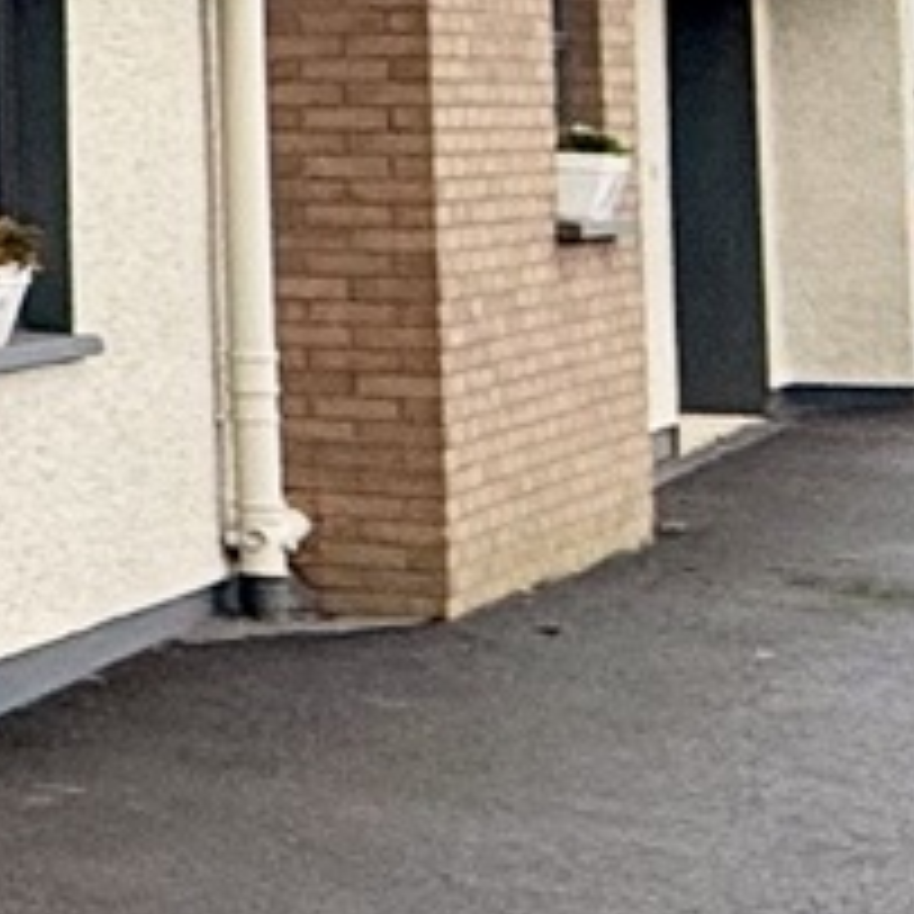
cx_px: -2373
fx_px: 3495
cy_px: -23
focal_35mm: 117
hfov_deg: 9.1
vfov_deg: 14.6
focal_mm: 2.22
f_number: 2.2
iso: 50
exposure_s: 1/403
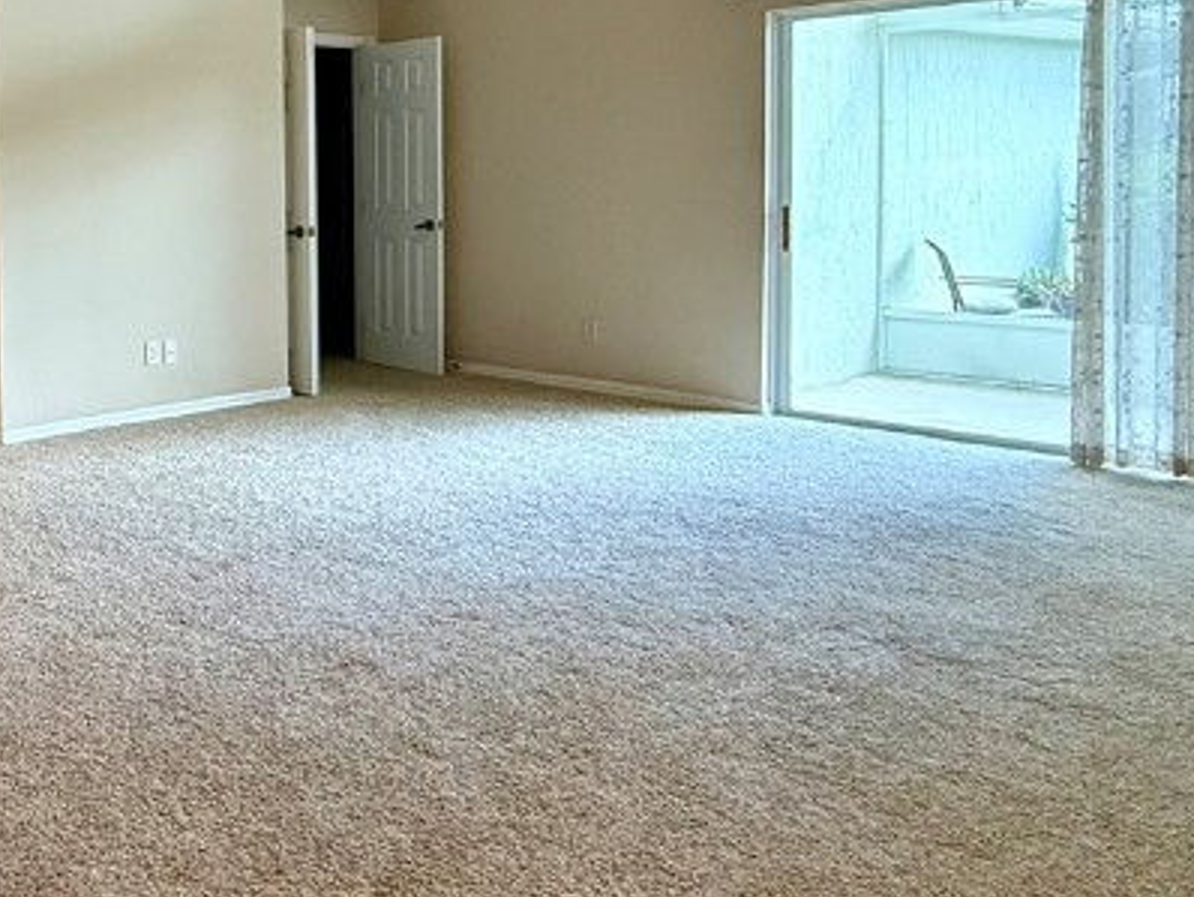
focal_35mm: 36
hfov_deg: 42.9
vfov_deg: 38.7
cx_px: -42
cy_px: 228
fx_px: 1242
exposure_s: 1/120
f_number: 2.2
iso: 200
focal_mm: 2.22
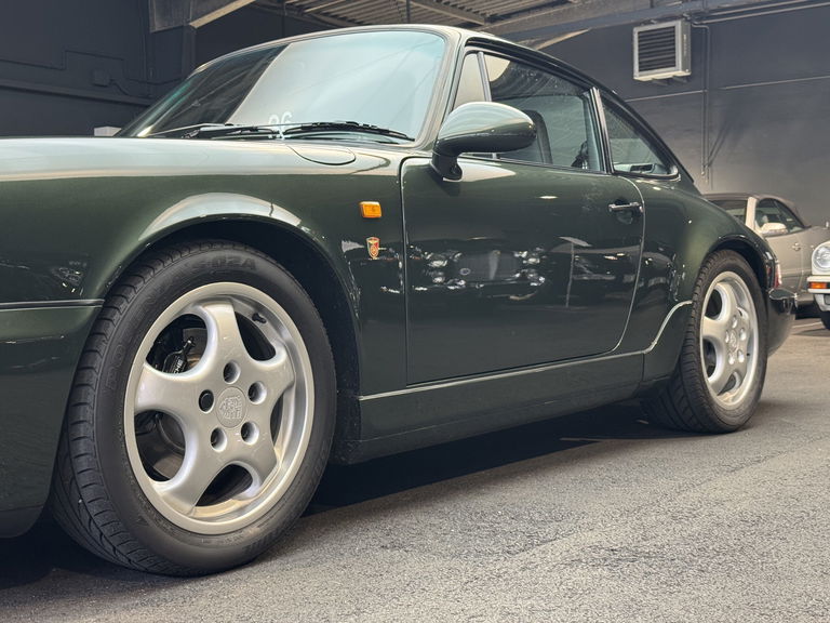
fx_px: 1151
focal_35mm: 48
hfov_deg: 39.7
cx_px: 415
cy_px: 312
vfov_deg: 30.3
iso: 200
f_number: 1.78
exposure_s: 1/33
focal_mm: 6.76
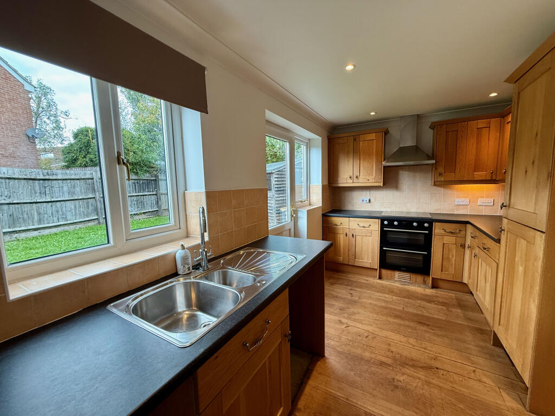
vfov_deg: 85.7
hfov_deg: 102.1
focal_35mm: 14
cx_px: 278
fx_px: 224
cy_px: 208
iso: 160
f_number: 2.2
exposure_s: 1/100
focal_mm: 2.22
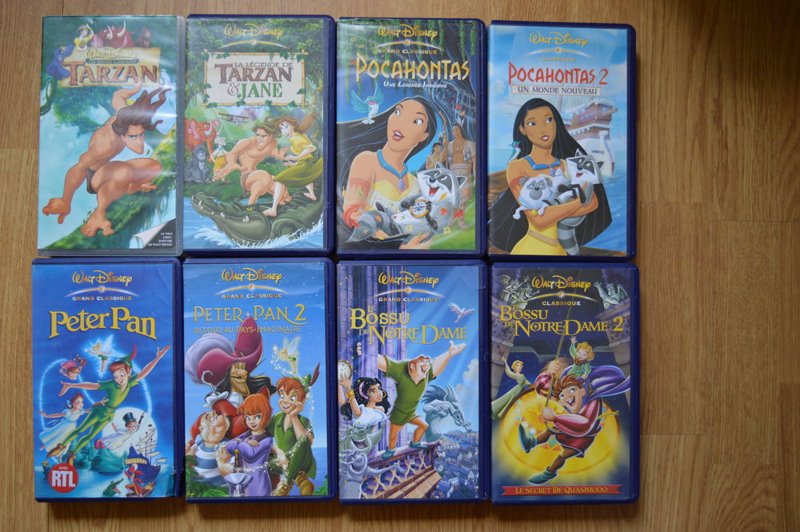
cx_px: 400
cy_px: 266
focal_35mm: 39
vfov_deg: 34.2
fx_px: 866
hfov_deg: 49.6
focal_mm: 26
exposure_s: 1/50
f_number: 4
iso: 400
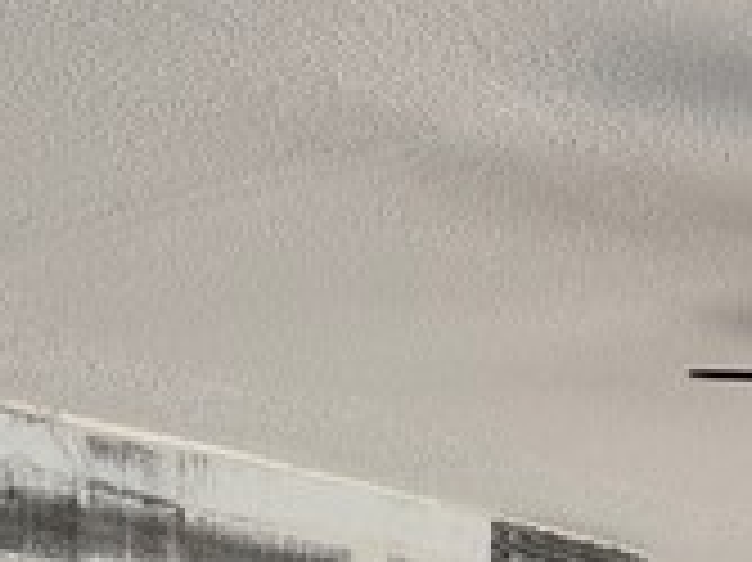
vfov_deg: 8.7
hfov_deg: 13.4
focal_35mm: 147
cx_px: 477
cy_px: 1547
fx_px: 3191
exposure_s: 1/201
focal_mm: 6.76
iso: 64
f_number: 1.78
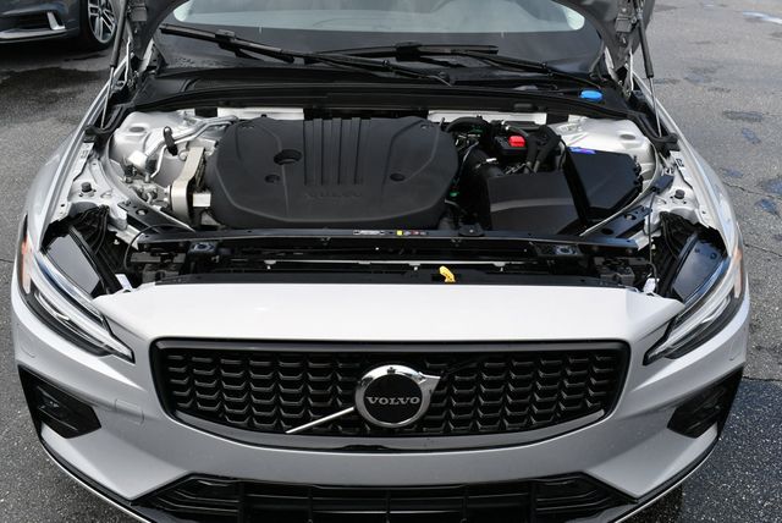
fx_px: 783
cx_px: 391
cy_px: 262
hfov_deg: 53.1
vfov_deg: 36.9
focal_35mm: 36
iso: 200
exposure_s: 1/250
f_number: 7.1
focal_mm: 18
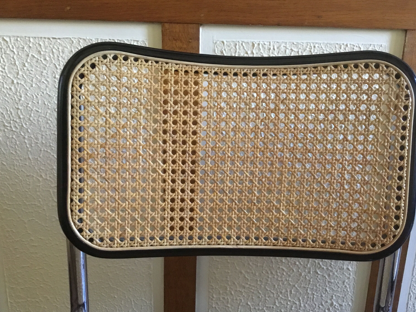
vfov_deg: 41.8
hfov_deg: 53.9
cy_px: 165
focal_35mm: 34
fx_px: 409
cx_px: 221
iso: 250
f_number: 2.4
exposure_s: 1/17
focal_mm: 3.3
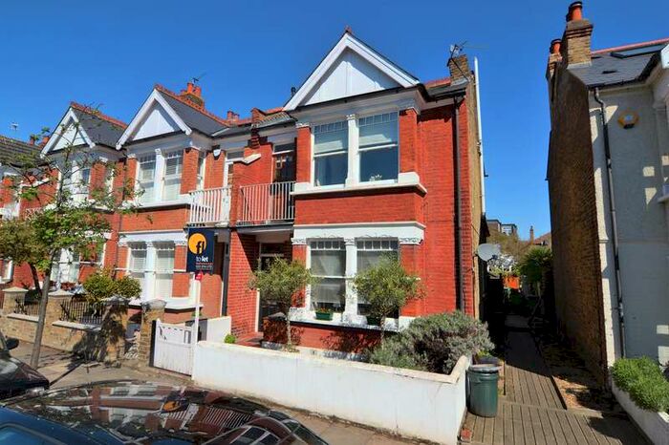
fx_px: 334
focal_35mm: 18
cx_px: 334
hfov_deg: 90.0
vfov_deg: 67.3
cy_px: 222
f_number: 9
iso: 100
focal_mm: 12
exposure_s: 1/320
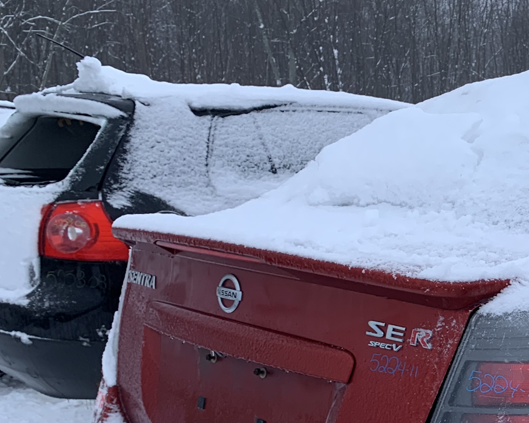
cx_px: 602
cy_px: 386
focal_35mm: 59
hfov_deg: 28.6
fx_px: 924
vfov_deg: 25.0
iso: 50
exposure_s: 1/121
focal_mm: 4.25
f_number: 1.8
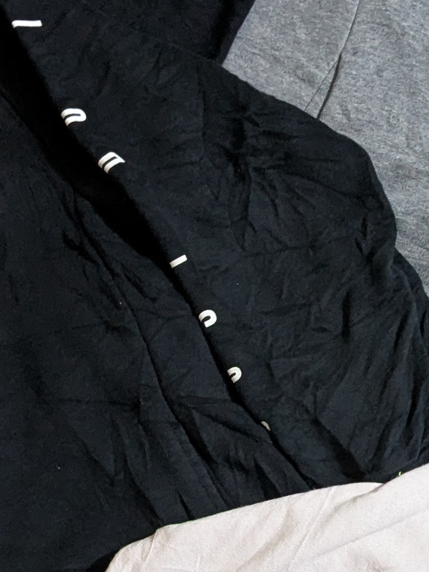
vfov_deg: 18.6
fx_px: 1686
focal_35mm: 102
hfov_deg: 14.3
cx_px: 396
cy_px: 620
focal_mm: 4.38
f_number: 1.73
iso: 359
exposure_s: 1/25
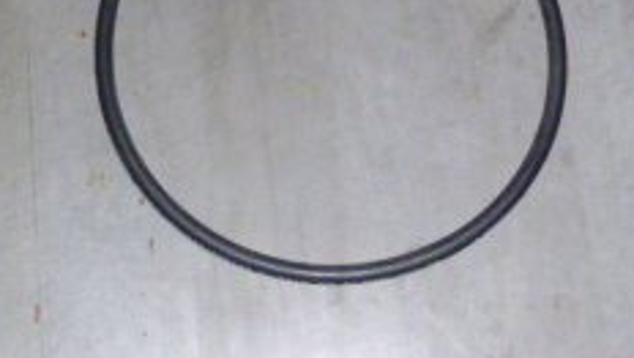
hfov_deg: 28.2
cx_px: 279
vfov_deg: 15.8
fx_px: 1262
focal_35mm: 75
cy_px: -14
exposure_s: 1/125
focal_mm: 4.5
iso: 250
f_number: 3.1
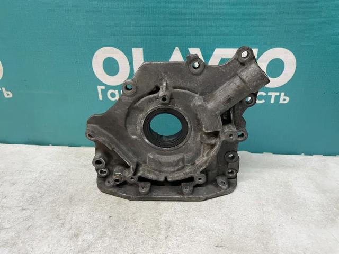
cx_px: 170
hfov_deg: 67.3
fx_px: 255
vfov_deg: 53.1
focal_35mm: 26
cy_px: 127
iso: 80
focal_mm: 4.2
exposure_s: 1/50
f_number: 1.6
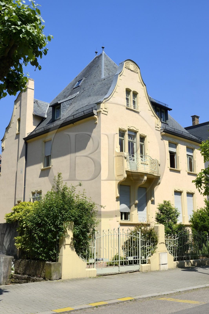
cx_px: 104
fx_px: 331
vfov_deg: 50.7
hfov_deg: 35.0
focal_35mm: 38
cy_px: 157
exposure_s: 1/200
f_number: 13
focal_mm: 38
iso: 200
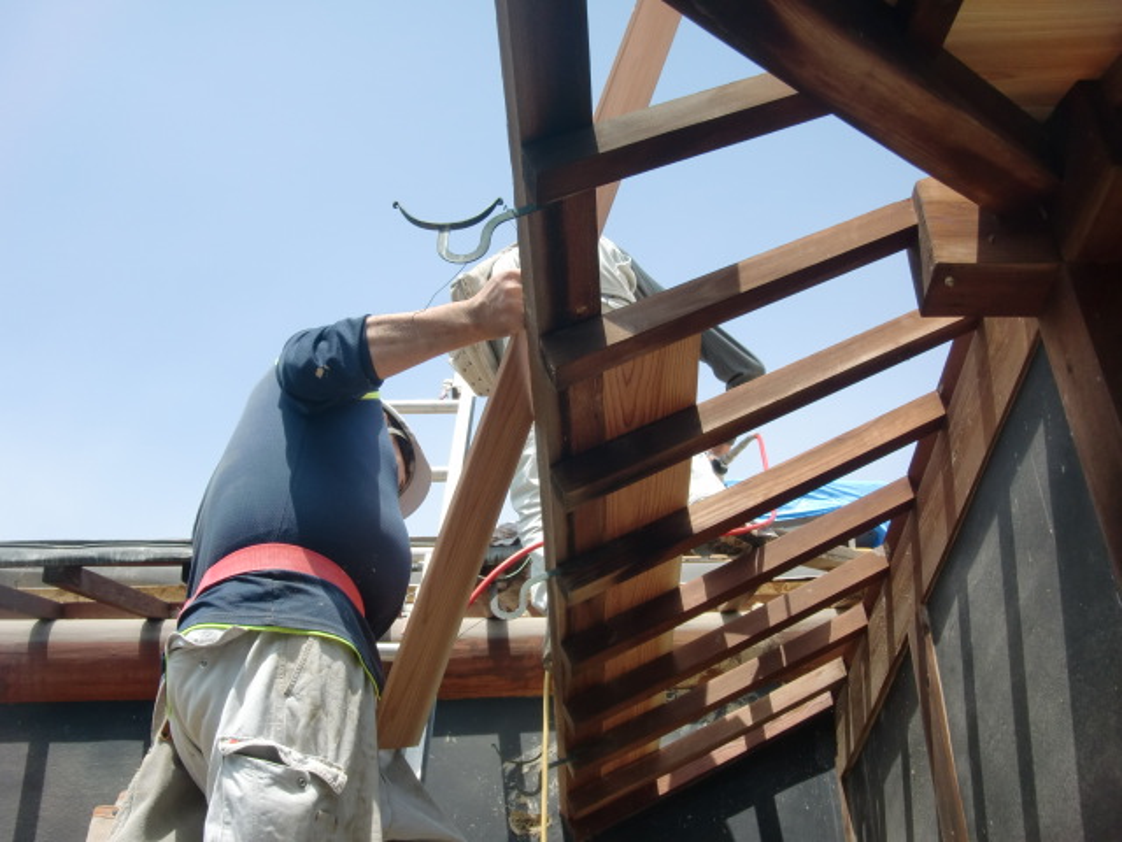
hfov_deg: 49.0
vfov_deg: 37.7
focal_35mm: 38
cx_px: 561
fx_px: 1232
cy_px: 421
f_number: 3.9
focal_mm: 6.66
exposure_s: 1/320
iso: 64
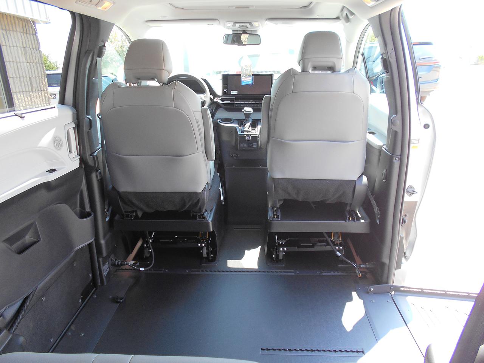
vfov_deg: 53.1
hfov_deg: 67.3
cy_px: 182
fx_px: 364
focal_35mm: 26
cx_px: 242
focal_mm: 4.6
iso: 80
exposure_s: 1/40
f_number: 3.2
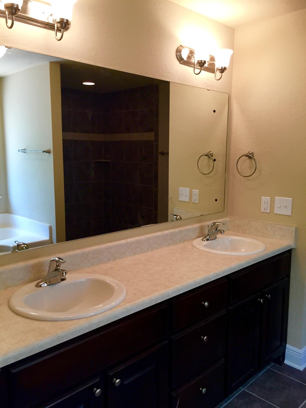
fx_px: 342
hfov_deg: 48.2
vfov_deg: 61.7
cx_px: 153
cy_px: 204
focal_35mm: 29
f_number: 2.2
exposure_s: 1/30
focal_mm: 4.15
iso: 50
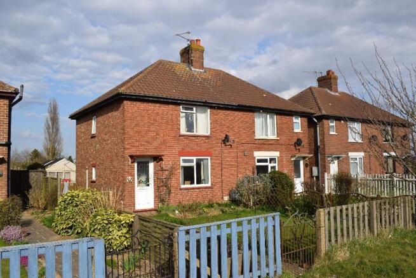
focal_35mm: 30
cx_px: 208
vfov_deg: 43.6
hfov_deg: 61.9
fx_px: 347
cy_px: 139
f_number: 8
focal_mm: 20
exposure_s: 1/500
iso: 200
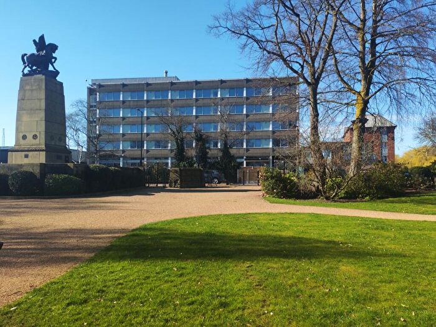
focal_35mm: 30
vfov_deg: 46.8
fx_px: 378
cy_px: 164
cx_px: 218
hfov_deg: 60.0
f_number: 1.9
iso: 50
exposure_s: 1/270
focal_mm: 6.12
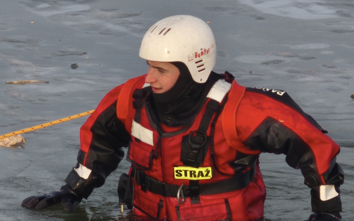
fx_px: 2923
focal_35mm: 303
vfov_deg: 4.3
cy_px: 95
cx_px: 186
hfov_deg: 6.9
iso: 50
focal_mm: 8.8
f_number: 2
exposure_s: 1/302
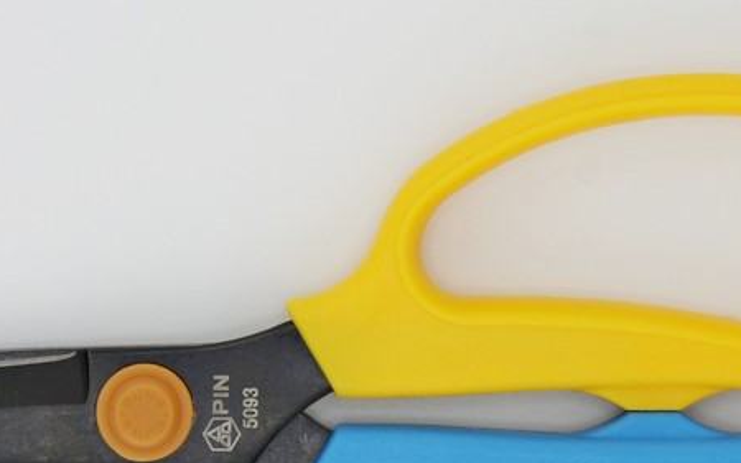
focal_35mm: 168
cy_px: 410
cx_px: 285
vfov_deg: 7.8
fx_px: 3392
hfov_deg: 12.5
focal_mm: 55
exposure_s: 1/400
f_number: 9
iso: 200
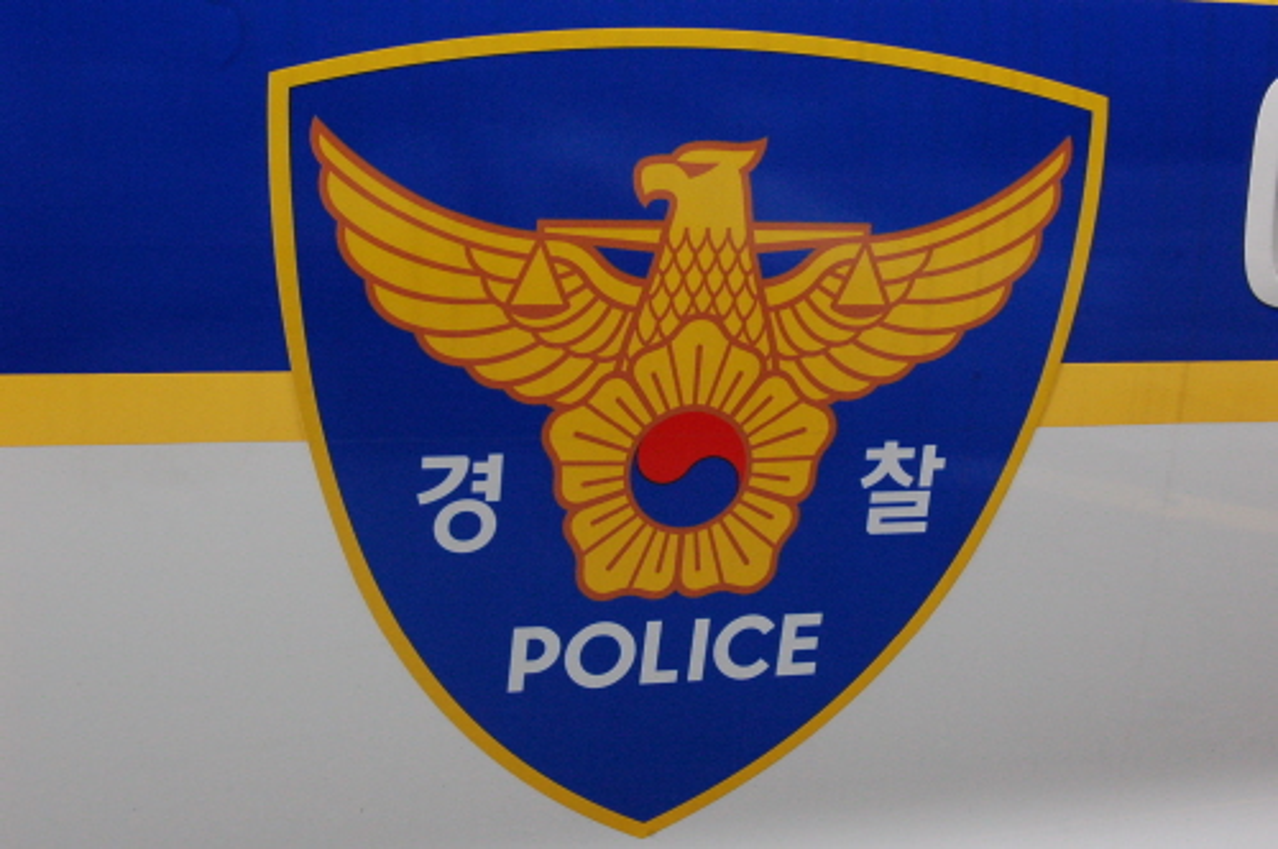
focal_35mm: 45
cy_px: 424
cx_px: 639
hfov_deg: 43.7
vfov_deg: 29.8
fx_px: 1595
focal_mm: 30
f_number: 9.5
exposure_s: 1/350
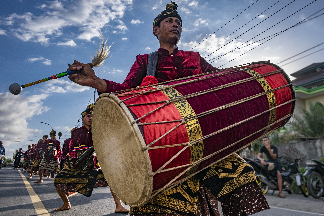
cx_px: 162
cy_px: 108
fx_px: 243
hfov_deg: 67.4
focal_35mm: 27
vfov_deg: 47.9
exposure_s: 1/750
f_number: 9
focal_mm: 18
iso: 400
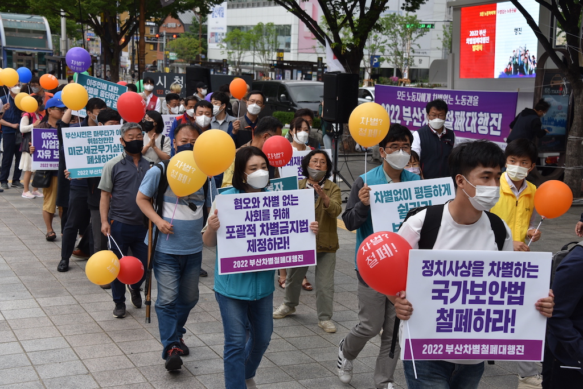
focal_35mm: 58
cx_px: 292
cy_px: 194
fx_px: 940
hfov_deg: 34.5
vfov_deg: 23.4
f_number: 8
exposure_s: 1/250
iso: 400
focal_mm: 58
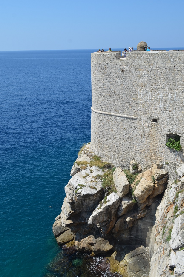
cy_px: 157
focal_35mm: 34
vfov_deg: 55.7
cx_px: 87
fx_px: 262
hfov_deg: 38.7
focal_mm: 18
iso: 100
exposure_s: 1/250
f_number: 8
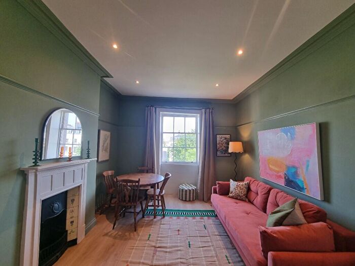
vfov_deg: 89.9
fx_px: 133
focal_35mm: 13
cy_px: 133
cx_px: 178
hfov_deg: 106.2
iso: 100
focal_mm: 2.2
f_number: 2.2
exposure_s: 1/100
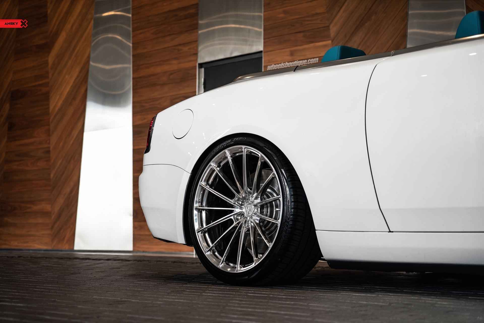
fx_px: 860
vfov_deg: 21.2
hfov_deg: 31.4
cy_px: 162
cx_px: 242
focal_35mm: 64
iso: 320
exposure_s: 1/125
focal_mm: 64
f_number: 4
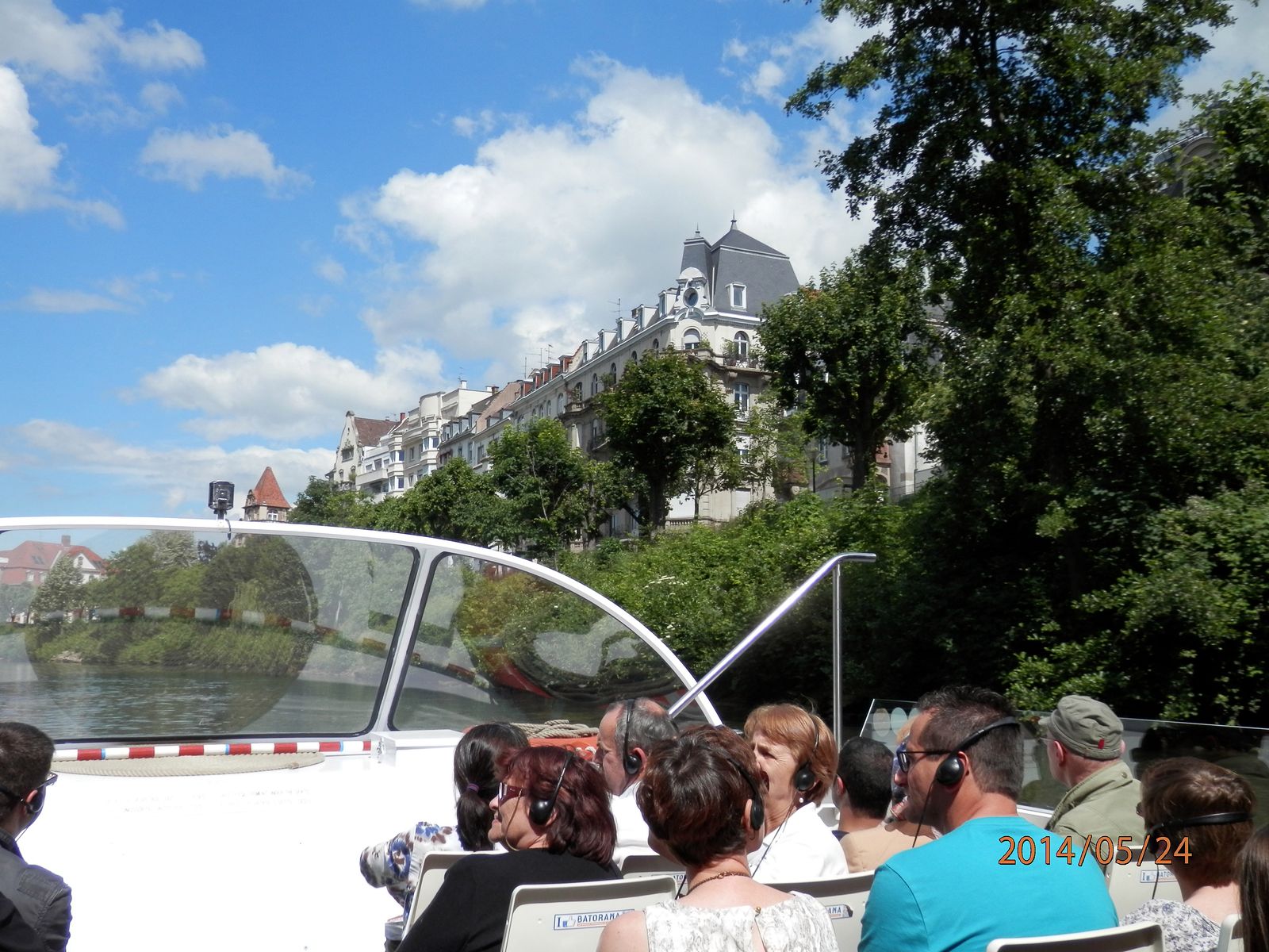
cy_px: 476
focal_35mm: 33
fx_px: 1210
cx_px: 634
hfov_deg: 55.4
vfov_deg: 42.9
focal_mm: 6
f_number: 9.7
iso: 80
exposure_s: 1/160
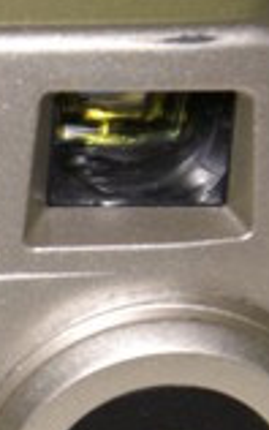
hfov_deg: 3.5
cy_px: 384
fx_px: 4285
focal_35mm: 366
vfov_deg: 5.7
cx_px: -390
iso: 400
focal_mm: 70
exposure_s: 1/125
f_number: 6.3
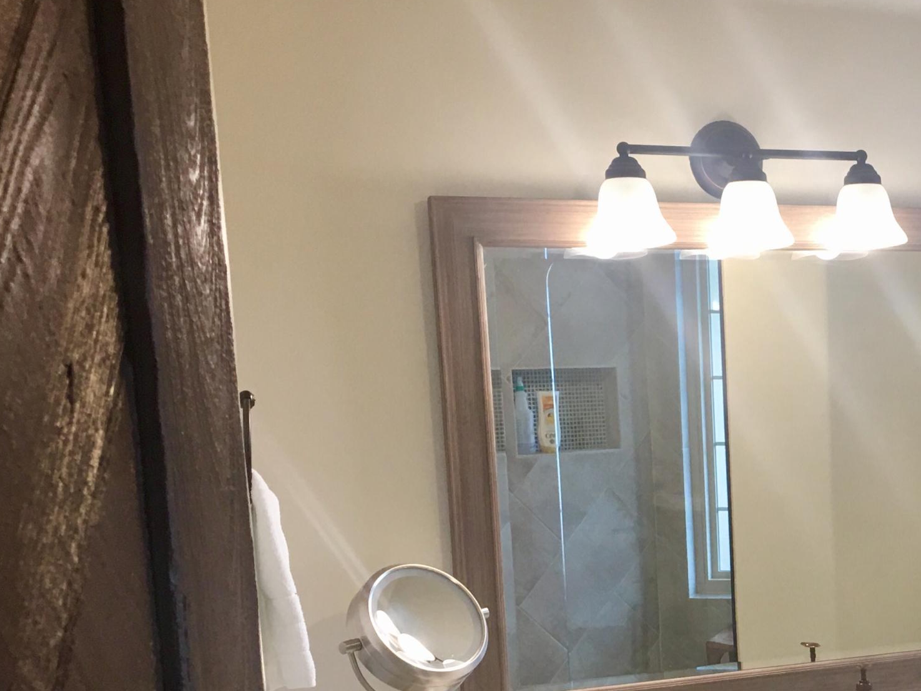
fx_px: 1570
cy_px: 575
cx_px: 920
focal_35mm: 59
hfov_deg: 30.4
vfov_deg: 24.3
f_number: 2.2
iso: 25
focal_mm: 4.15
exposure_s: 1/15
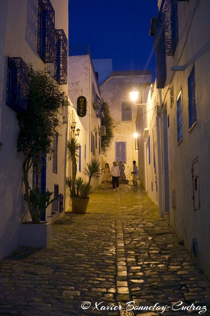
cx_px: 105
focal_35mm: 45
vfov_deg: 43.6
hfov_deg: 29.8
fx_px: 395
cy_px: 158
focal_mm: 30
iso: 1600
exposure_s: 1/20
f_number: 5.6
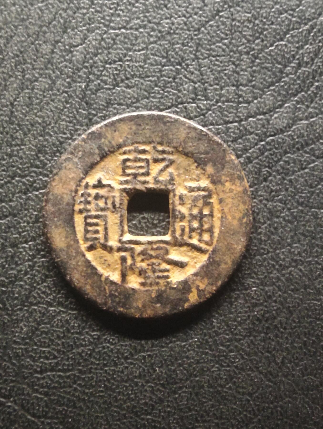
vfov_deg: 38.1
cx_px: 162
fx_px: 621
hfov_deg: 29.2
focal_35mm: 50
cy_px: 214
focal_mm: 3.42
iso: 1600
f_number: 2.2
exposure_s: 1/16.7
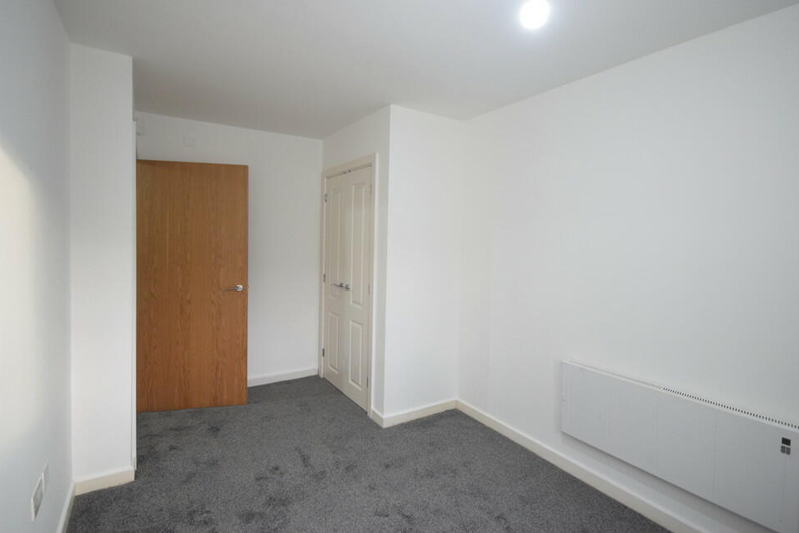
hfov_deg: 91.5
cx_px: 394
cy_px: 251
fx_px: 389
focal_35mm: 18
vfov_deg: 68.7
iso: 1250
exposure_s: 1/125
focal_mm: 11
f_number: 4.5
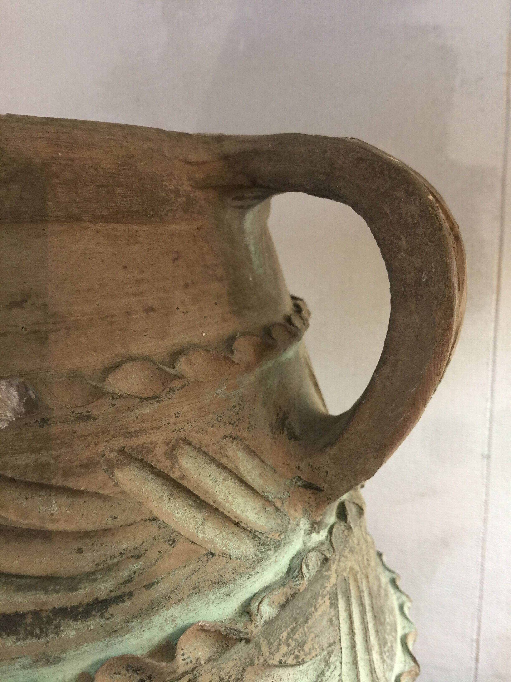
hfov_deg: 48.2
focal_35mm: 29
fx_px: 571
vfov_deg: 61.7
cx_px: 256
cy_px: 341
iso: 50
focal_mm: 4.15
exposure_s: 1/17
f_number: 2.2
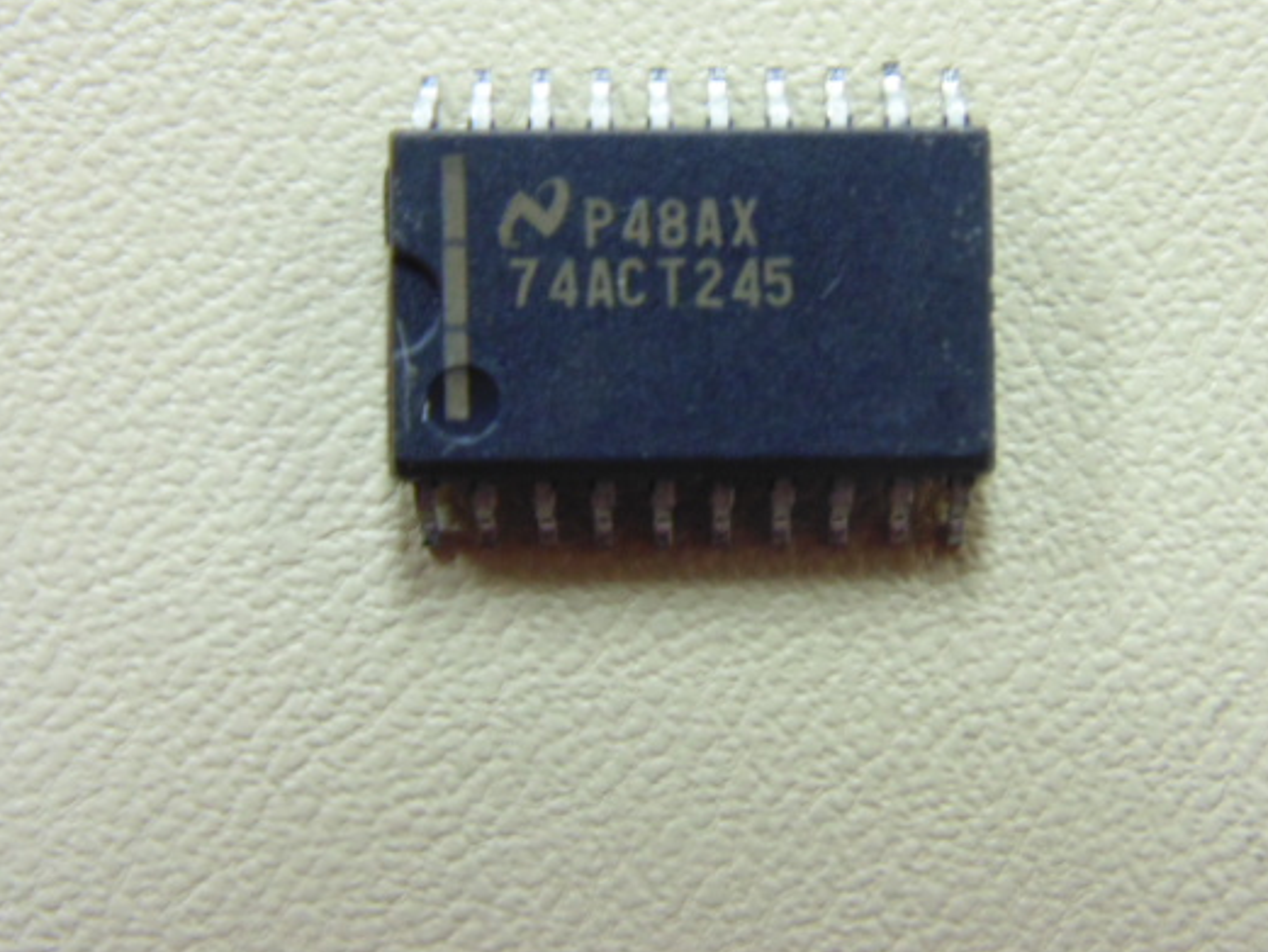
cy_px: 375
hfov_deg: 20.2
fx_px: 3554
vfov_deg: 15.2
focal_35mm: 97
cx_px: 735
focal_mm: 14.1
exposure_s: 1/10
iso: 400
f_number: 4.3
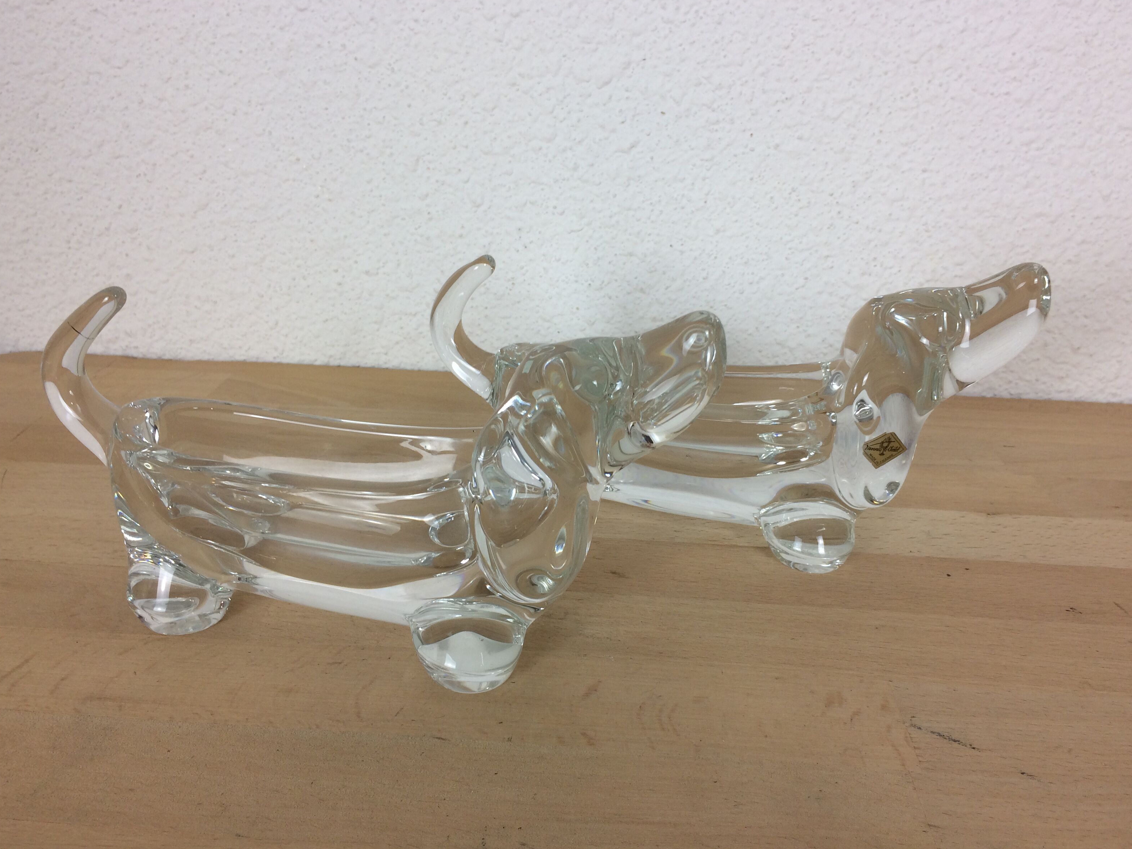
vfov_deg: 46.8
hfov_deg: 60.0
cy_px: 412
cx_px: 569
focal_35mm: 30
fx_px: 981
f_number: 2.2
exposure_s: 1/50
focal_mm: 4.15
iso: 40
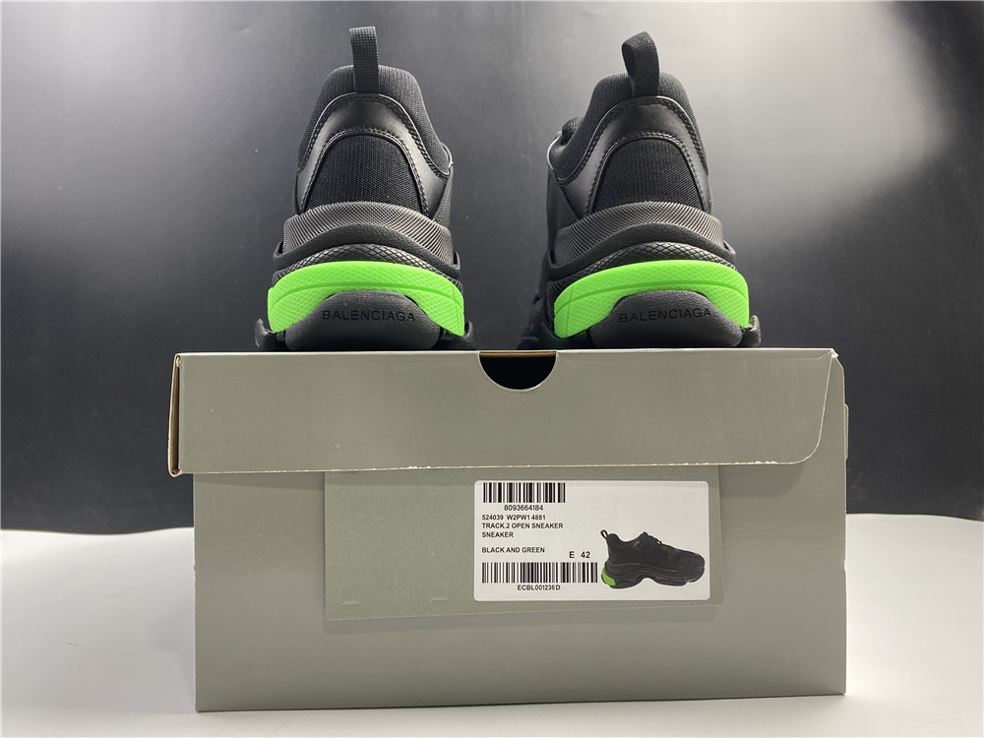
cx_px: 492
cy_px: 369
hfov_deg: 67.3
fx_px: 739
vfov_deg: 53.1
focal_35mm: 26
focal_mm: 4.25
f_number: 1.8
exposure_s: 1/50
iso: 100
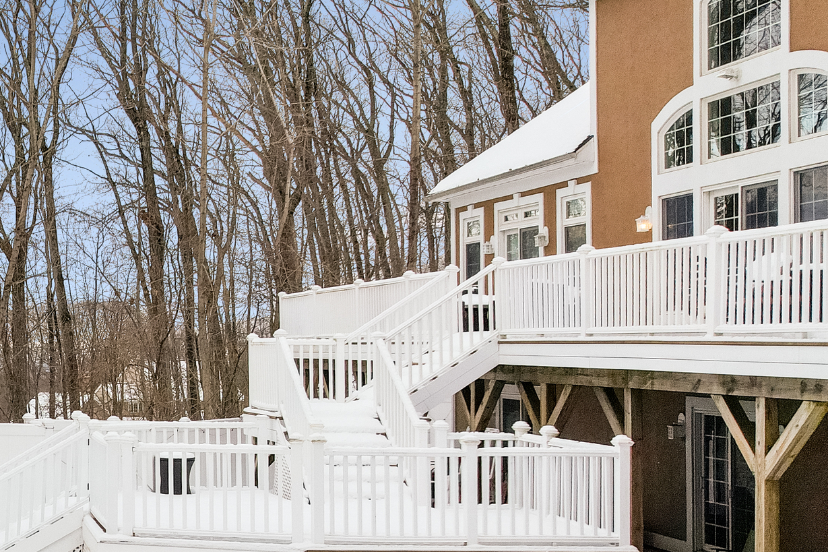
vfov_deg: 22.9
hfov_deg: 32.1
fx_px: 1265
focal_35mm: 55
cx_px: -77
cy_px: 632
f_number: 2.8
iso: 200
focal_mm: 8.38
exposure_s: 1/500
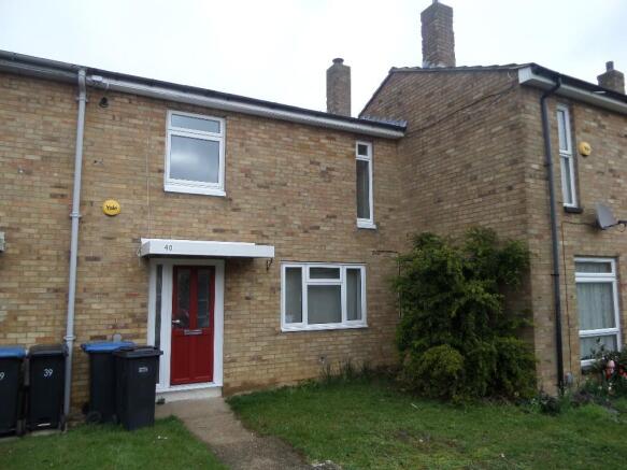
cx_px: 314
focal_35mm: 24
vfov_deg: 56.8
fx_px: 435
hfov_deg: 71.6
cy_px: 235
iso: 80
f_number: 3.2
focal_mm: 4
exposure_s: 1/250
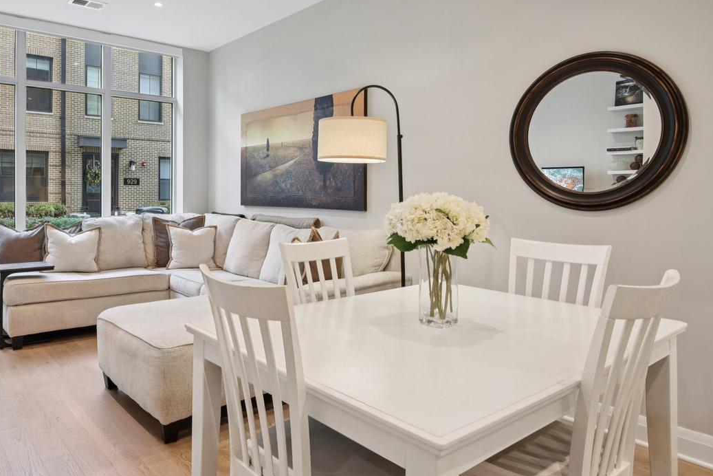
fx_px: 495
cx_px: 259
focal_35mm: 25
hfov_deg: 70.1
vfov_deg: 51.0
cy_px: 192
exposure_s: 1/20
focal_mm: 18
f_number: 8
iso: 400
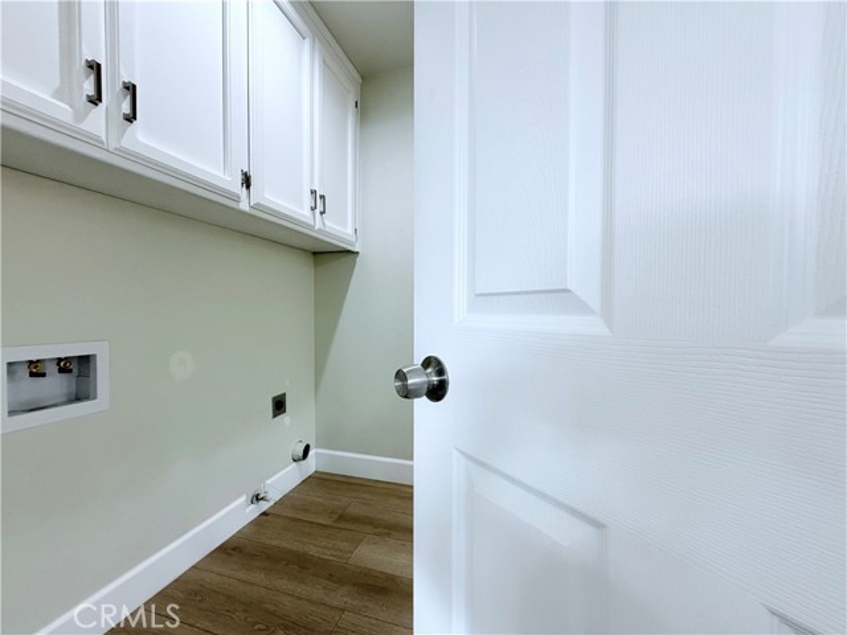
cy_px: 318
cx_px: 424
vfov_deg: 85.7
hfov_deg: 102.1
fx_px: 343
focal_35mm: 14
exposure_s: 1/120
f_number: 2.2
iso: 320
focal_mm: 2.22
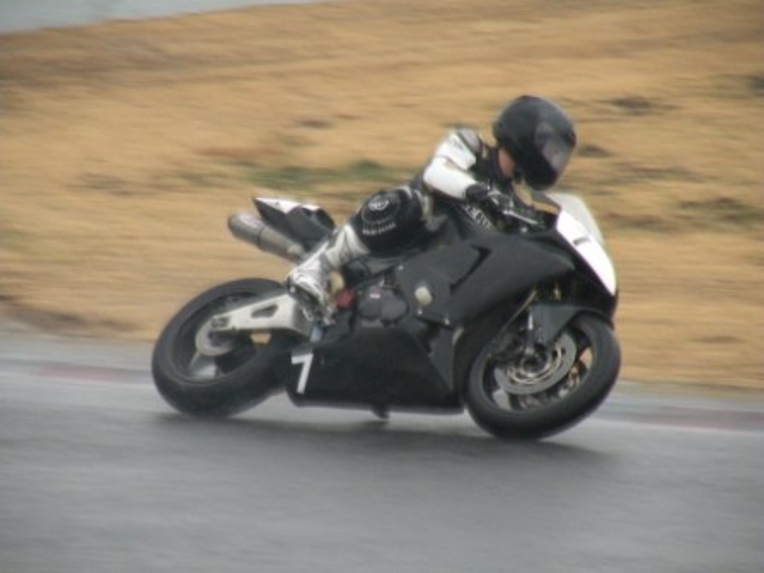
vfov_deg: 4.8
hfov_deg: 6.4
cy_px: 286
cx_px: 382
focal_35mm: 311
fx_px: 6864
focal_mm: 55
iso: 400
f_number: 4.5
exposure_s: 1/134
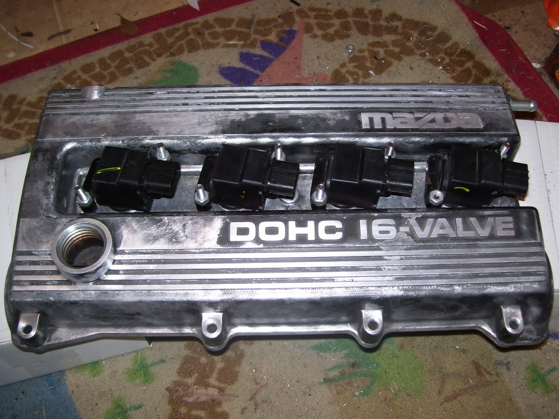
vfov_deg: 39.7
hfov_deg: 51.4
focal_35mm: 36
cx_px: 280
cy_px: 210
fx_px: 581
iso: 80
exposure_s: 1/60
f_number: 2.7
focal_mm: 6
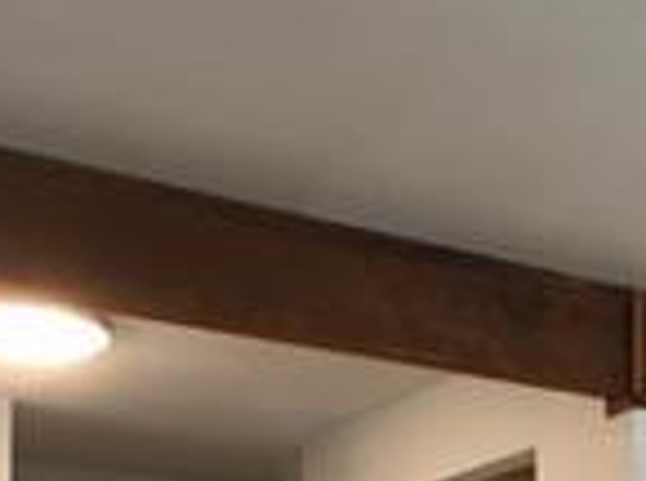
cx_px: 793
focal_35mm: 124
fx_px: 2308
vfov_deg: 11.3
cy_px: 766
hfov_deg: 15.3
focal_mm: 4
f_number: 1.8
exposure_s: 1/17
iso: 40
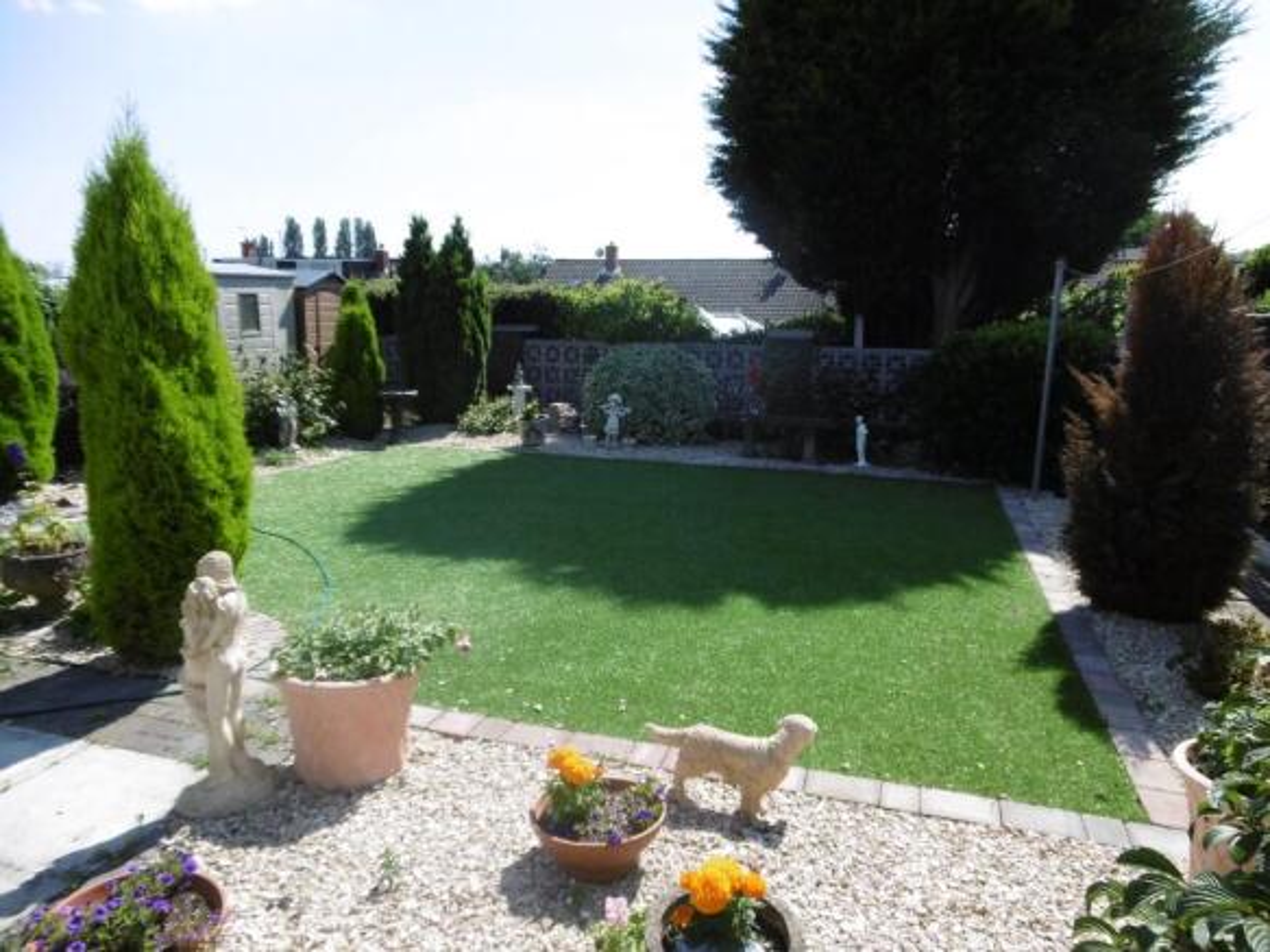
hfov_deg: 71.6
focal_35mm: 24
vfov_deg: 56.8
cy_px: 476
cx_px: 635
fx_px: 880
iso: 100
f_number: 3.1
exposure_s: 1/800
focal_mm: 4.3
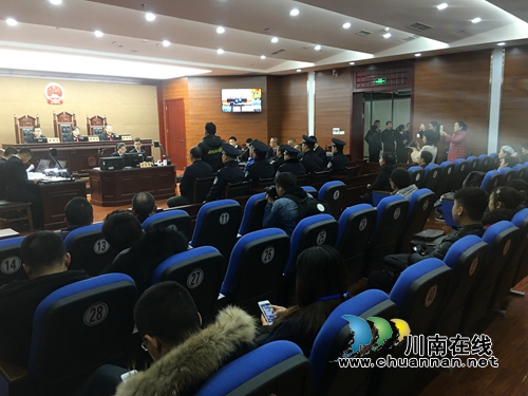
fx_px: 442
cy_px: 198
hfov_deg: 61.7
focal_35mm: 29
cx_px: 264
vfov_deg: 48.2
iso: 80
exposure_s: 1/17
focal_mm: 4.15
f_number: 2.2
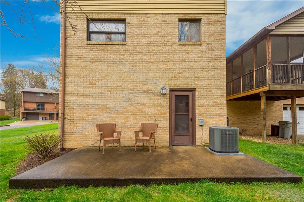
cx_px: 152
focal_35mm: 15
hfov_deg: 100.4
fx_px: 127
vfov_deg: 77.3
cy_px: 101
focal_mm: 10
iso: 200
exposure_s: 1/100
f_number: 6.3
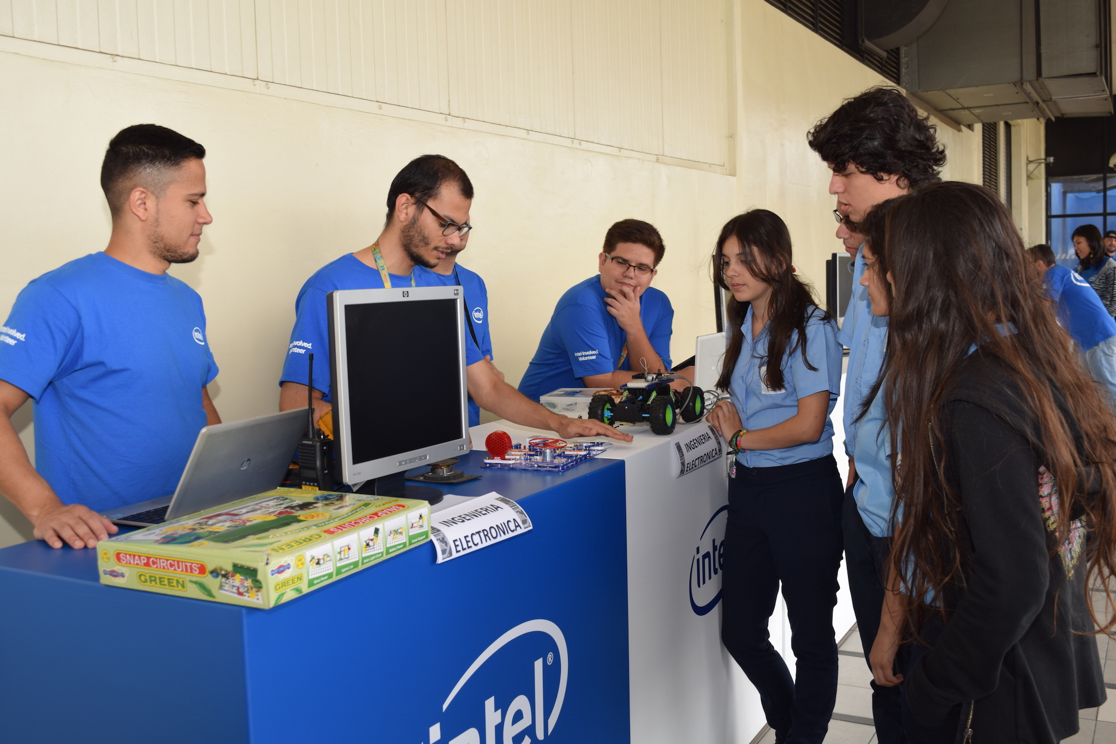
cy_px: 372
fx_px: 1162
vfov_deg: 35.5
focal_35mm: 38
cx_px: 558
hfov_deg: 51.3
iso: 200
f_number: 5.6
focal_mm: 25
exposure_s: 1/125
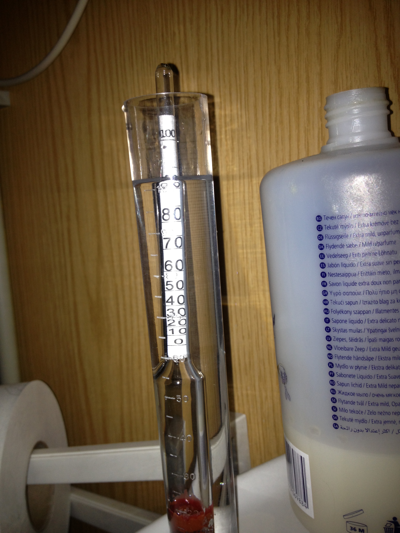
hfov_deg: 40.7
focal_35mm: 35
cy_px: 266
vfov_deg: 52.6
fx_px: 539
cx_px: 200
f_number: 2.4
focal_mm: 4.28
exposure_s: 1/23
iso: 50
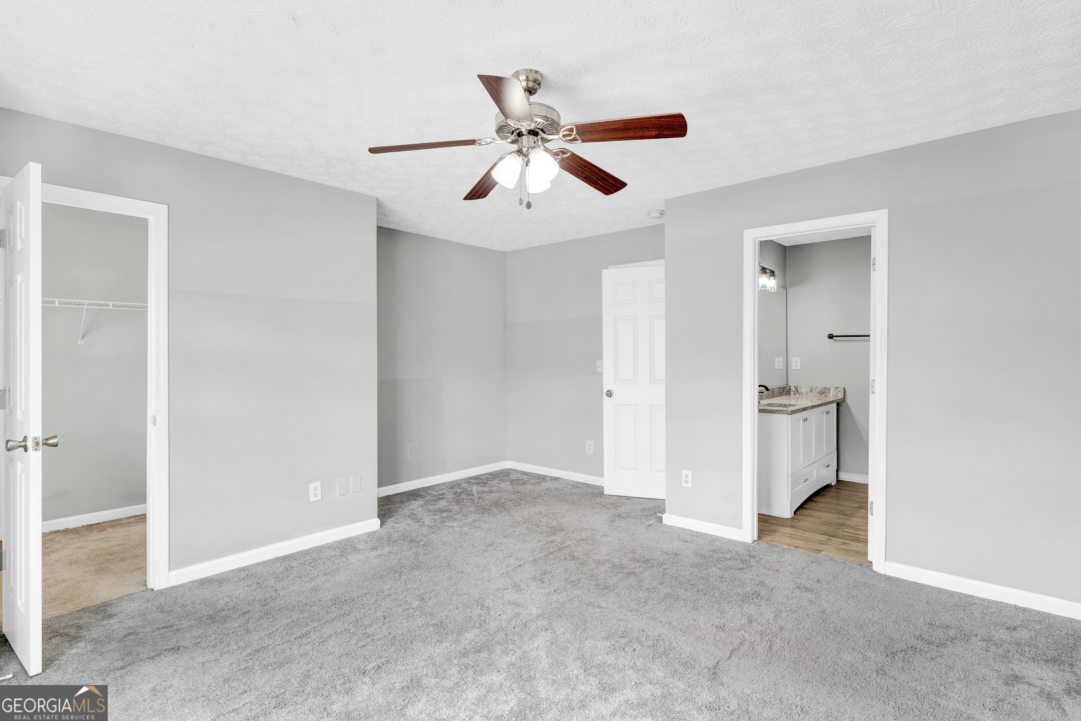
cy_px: 360
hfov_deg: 93.3
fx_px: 511
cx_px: 540
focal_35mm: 17
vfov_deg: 70.5
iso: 320
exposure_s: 1/5
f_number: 8
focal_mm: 17
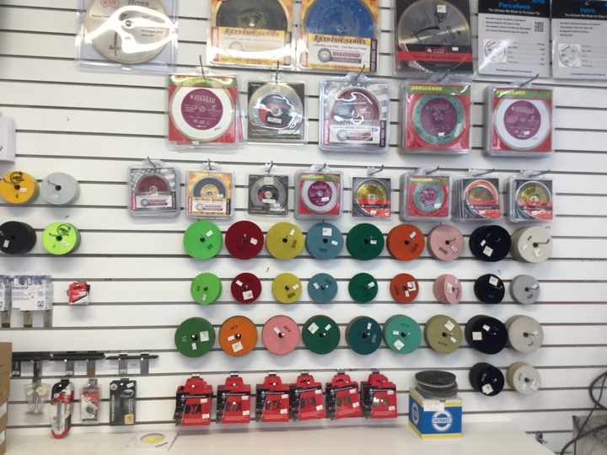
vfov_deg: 45.4
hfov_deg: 58.4
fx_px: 544
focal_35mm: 31
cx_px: 304
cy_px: 228
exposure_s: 1/30
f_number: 2.4
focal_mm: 3.3
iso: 50
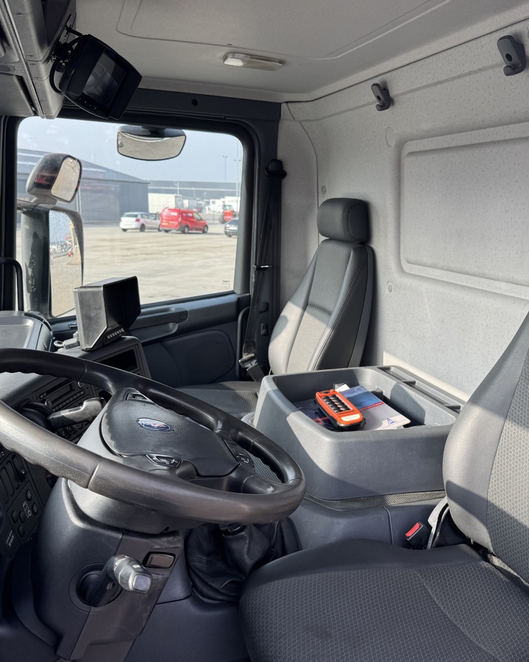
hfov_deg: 45.1
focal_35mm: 32
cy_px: 332
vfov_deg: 55.7
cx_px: 350
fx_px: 626
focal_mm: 6.76
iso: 80
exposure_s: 1/495
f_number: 1.78
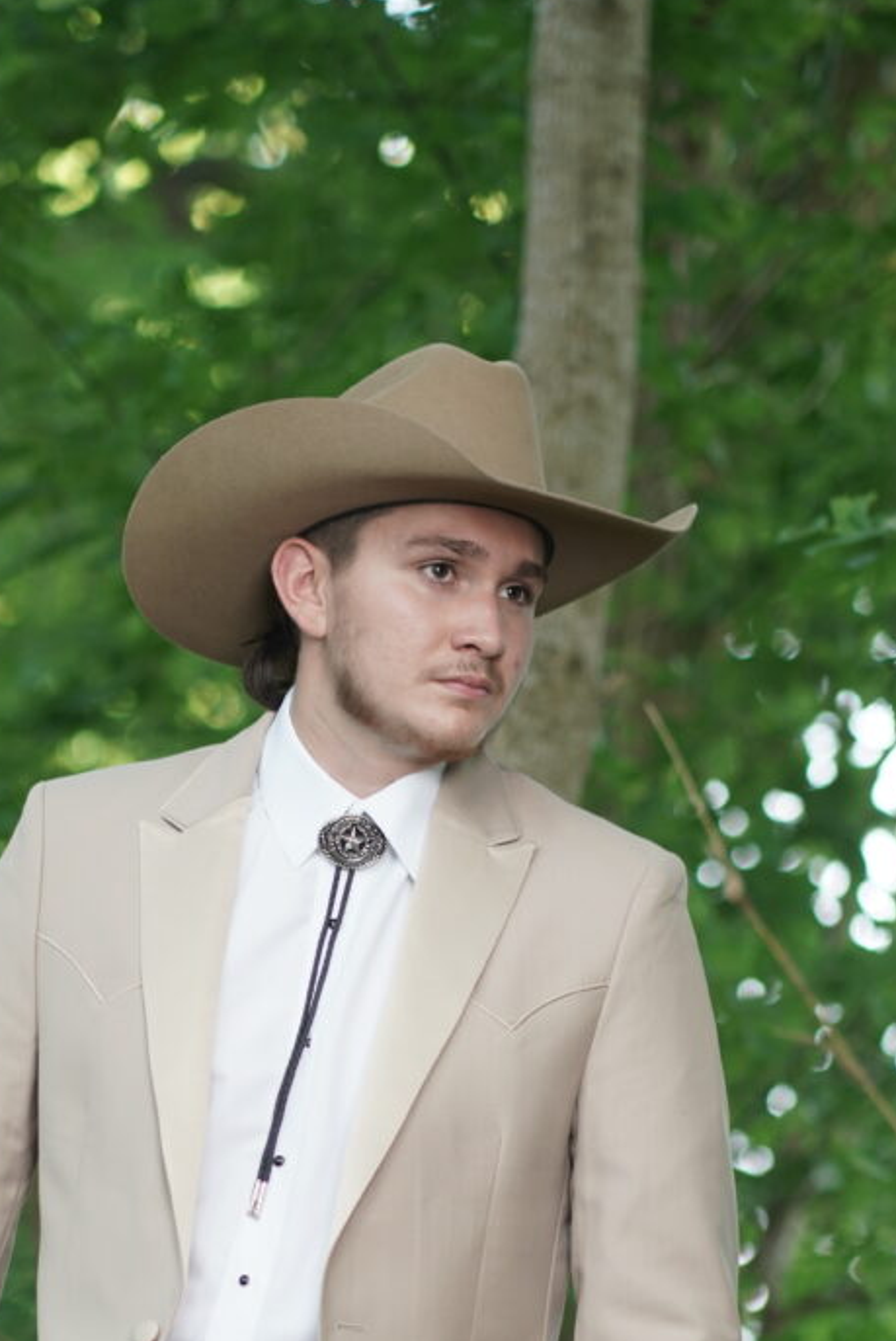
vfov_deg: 10.7
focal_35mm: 190
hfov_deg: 7.2
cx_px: 284
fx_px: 7082
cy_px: 1351
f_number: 2.2
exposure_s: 1/125
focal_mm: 85
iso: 250
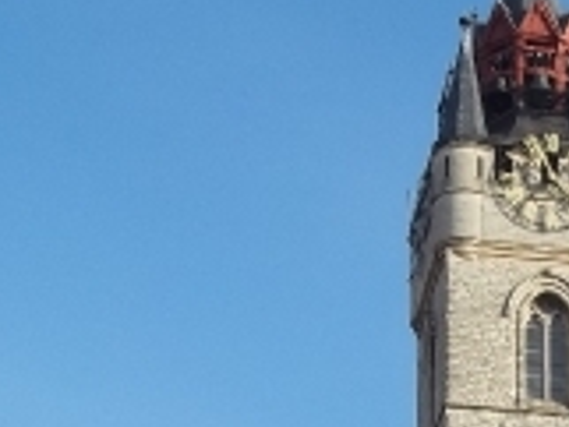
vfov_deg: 11.7
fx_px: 1958
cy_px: 732
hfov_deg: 16.2
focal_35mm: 119
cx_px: 565
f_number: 8.8
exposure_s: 1/80
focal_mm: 5.7
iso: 64
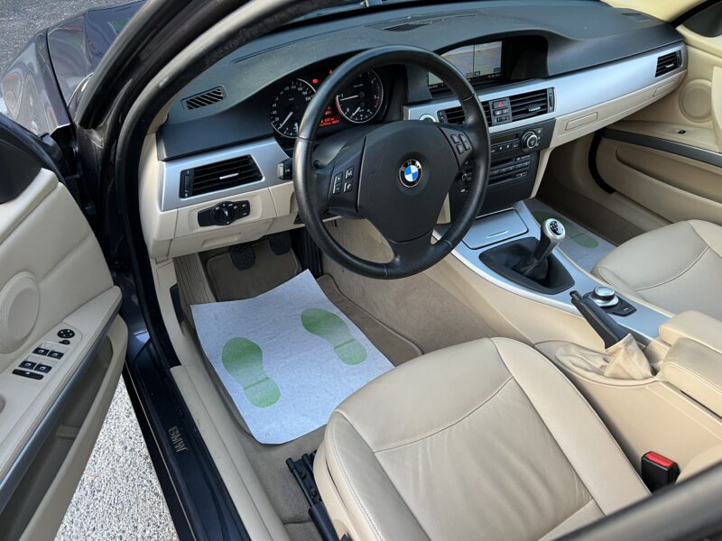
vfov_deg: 53.1
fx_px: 542
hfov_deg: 67.3
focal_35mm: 26
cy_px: 270
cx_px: 361
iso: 125
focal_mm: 5.7
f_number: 1.5
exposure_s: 1/60
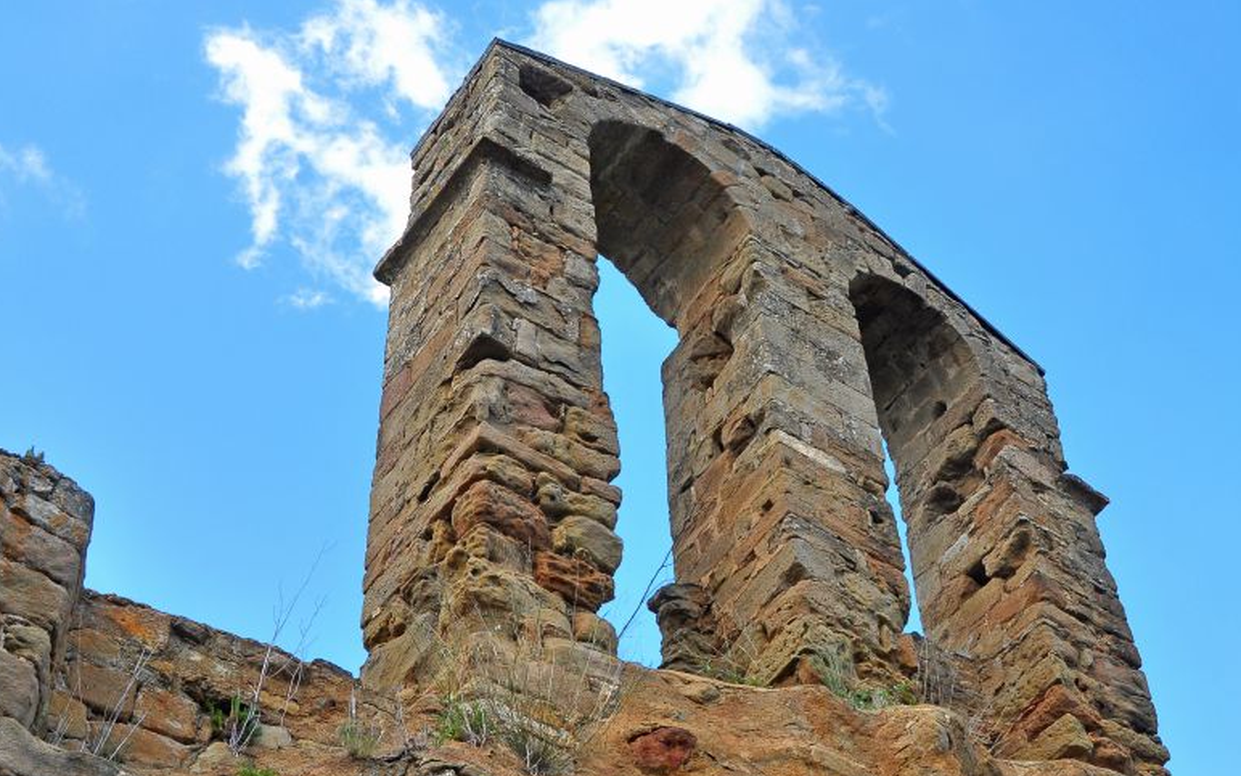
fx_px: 1850
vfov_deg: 23.7
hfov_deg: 36.8
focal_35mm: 55
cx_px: 788
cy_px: 440
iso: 500
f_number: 8
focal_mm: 27
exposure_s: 1/250
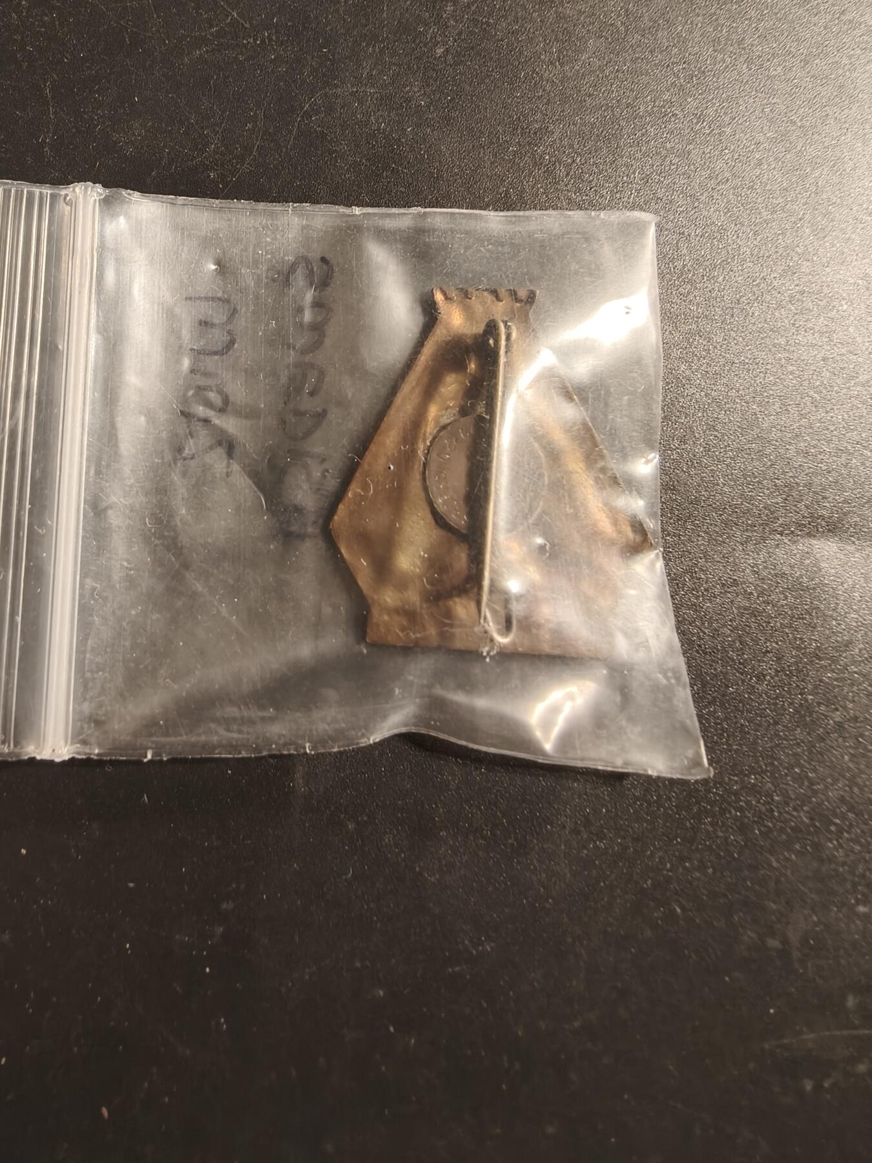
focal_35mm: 23
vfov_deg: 73.9
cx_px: 436
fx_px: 773
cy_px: 582
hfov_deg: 58.9
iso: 160
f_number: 2
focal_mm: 2.32
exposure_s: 1/87.2
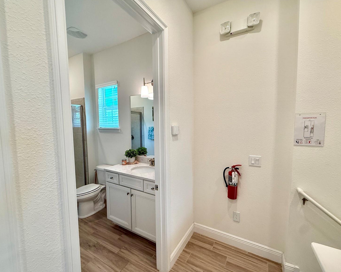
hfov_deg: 96.8
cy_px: 137
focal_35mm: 15
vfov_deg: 84.0
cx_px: 177
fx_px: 151
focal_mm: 2.22
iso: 125
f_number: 2.2
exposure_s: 1/120
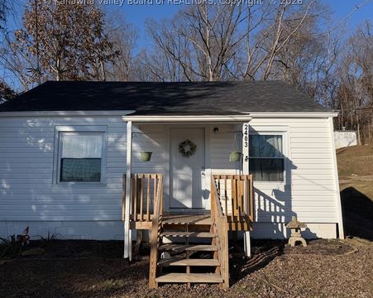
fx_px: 287
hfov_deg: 66.0
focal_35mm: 26
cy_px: 149
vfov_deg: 54.9
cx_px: 173
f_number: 1.78
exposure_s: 1/10309
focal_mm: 6.76
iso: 80
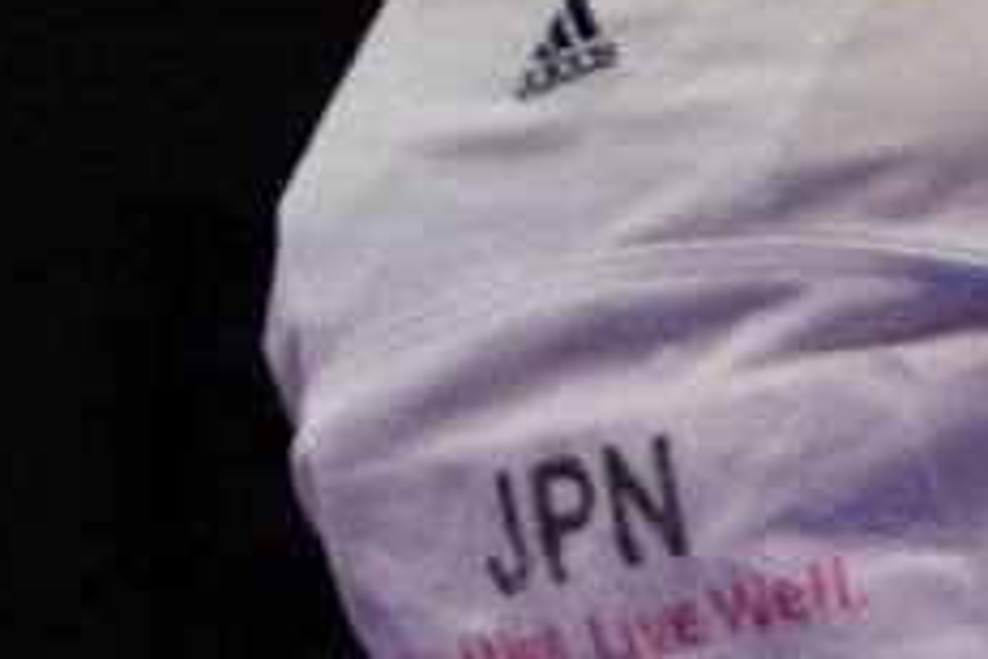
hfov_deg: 1.2
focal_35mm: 1778
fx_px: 48792
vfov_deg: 0.8
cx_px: 3691
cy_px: 693
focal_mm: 152
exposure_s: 1/1000
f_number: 2.8
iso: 500
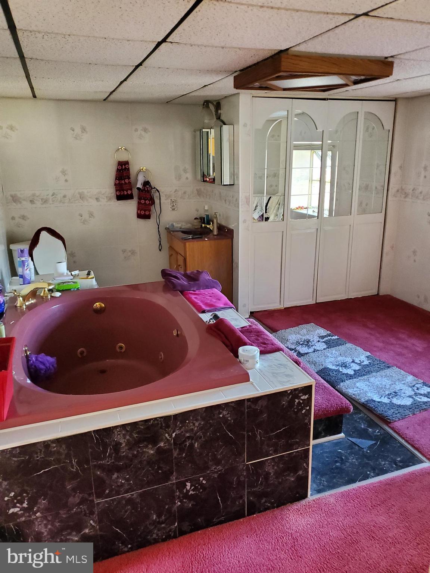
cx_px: 215
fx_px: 431
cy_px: 286
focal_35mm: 26
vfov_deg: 67.3
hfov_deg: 53.1
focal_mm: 4.3
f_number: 1.5
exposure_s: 1/39
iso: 640
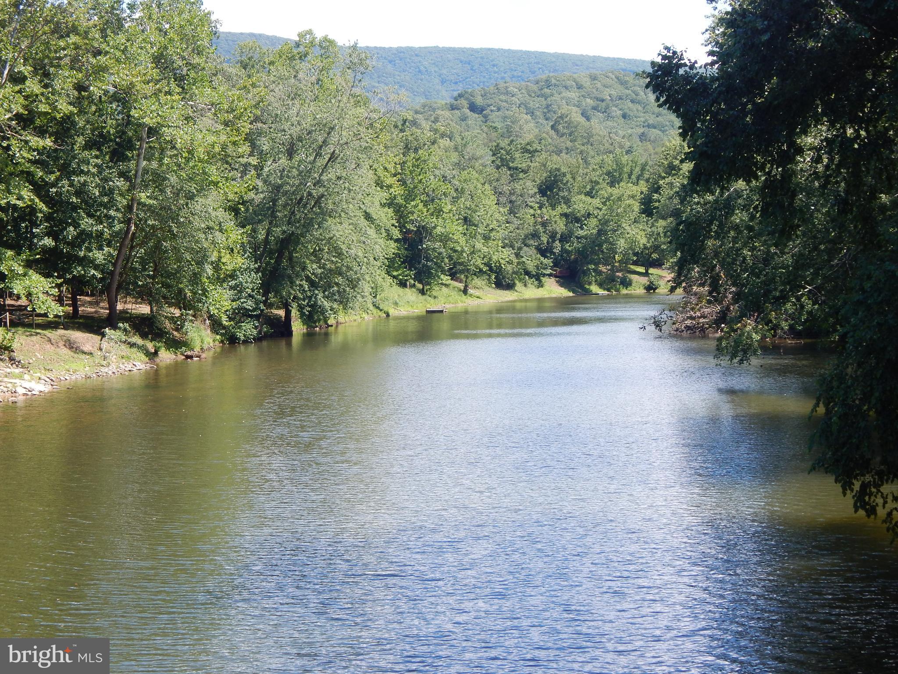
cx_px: 449
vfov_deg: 24.0
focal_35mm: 61
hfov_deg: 31.7
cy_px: 337
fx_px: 1582
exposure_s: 1/400
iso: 125
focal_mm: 10.9
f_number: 4
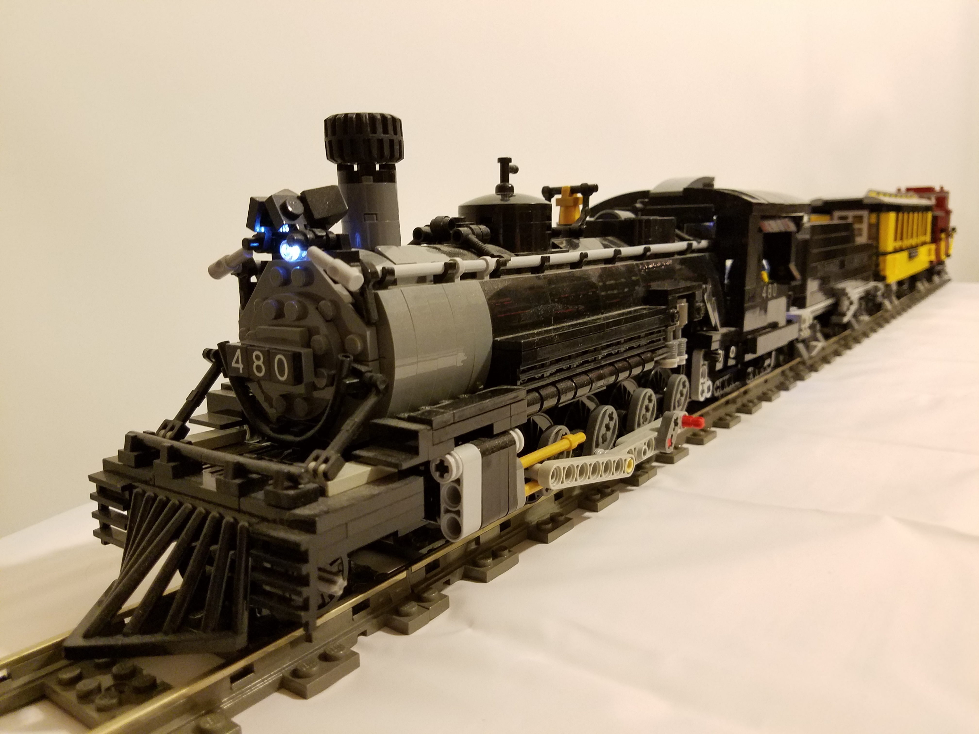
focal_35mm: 26
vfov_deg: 53.1
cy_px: 367
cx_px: 490
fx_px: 735
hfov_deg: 67.3
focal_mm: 4.2
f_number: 1.7
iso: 250
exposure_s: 1/20
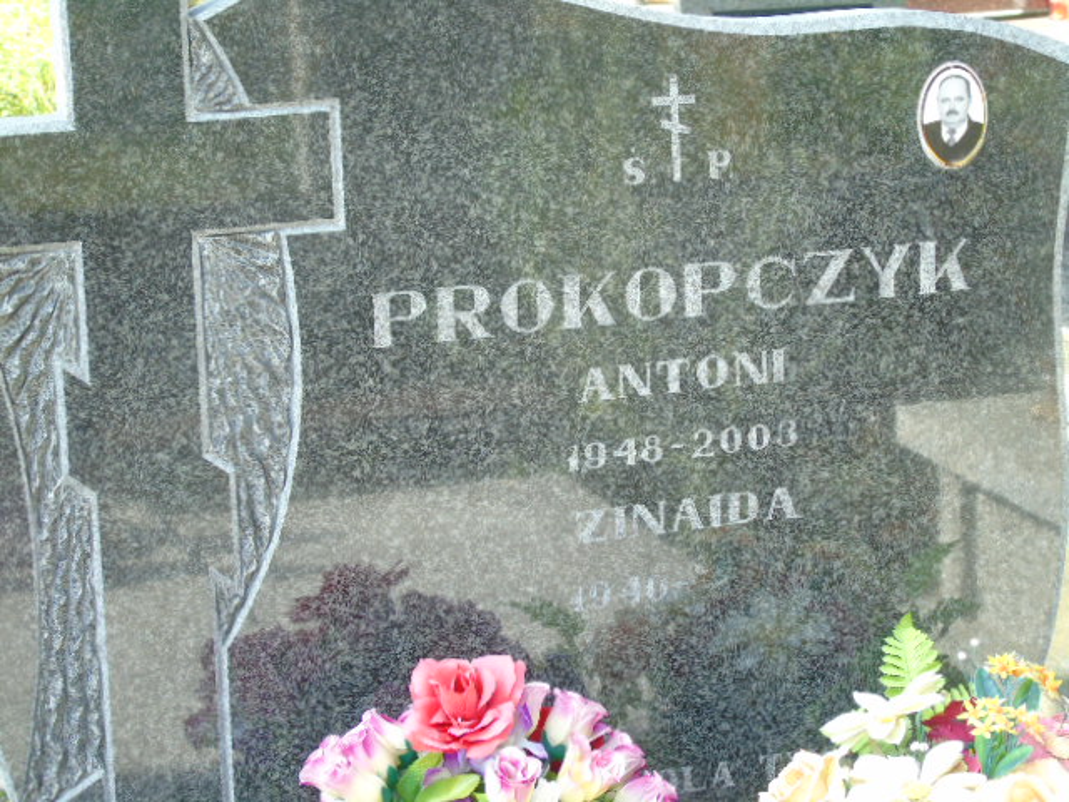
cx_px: 534
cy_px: 401
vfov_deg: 13.7
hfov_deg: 18.2
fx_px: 3335
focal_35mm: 108
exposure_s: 1/40
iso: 80
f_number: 4.4
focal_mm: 19
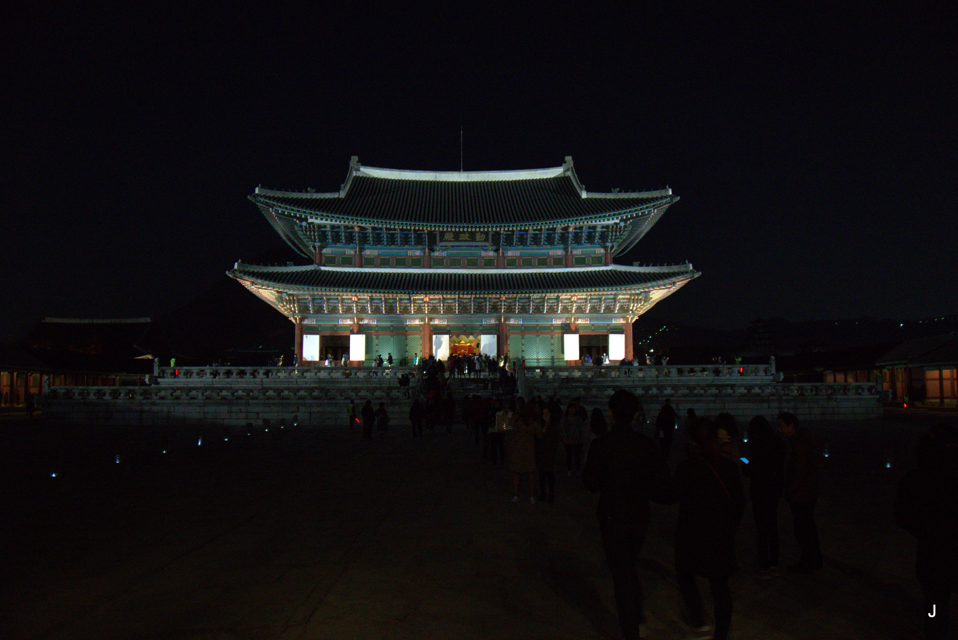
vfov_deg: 43.7
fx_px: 799
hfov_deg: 61.9
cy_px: 320
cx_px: 479
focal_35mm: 30
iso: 1600
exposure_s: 1/30
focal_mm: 20
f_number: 2.8
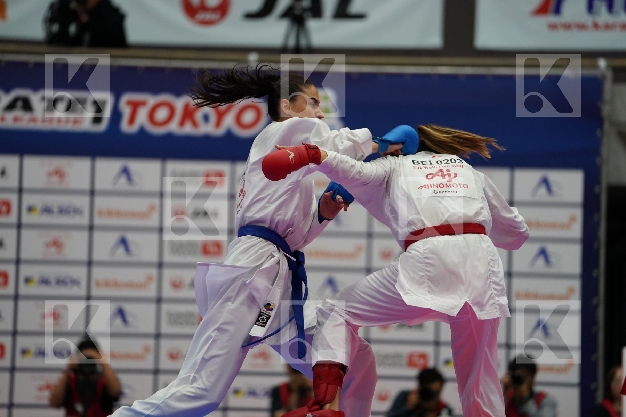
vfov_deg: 6.9
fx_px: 3478
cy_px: 208
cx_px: 313
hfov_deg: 10.3
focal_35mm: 200
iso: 2500
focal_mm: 200
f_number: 2.8
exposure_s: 1/1000
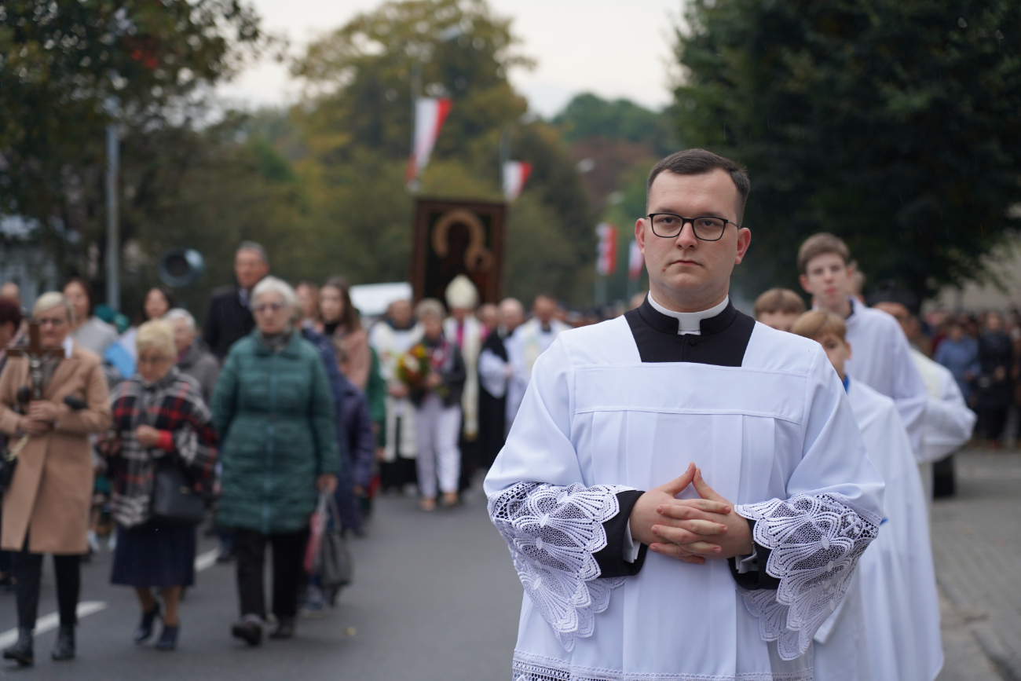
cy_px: 340
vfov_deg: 13.0
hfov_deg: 19.5
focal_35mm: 105
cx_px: 510
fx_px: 2978
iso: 800
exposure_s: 1/160
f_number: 4
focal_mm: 105
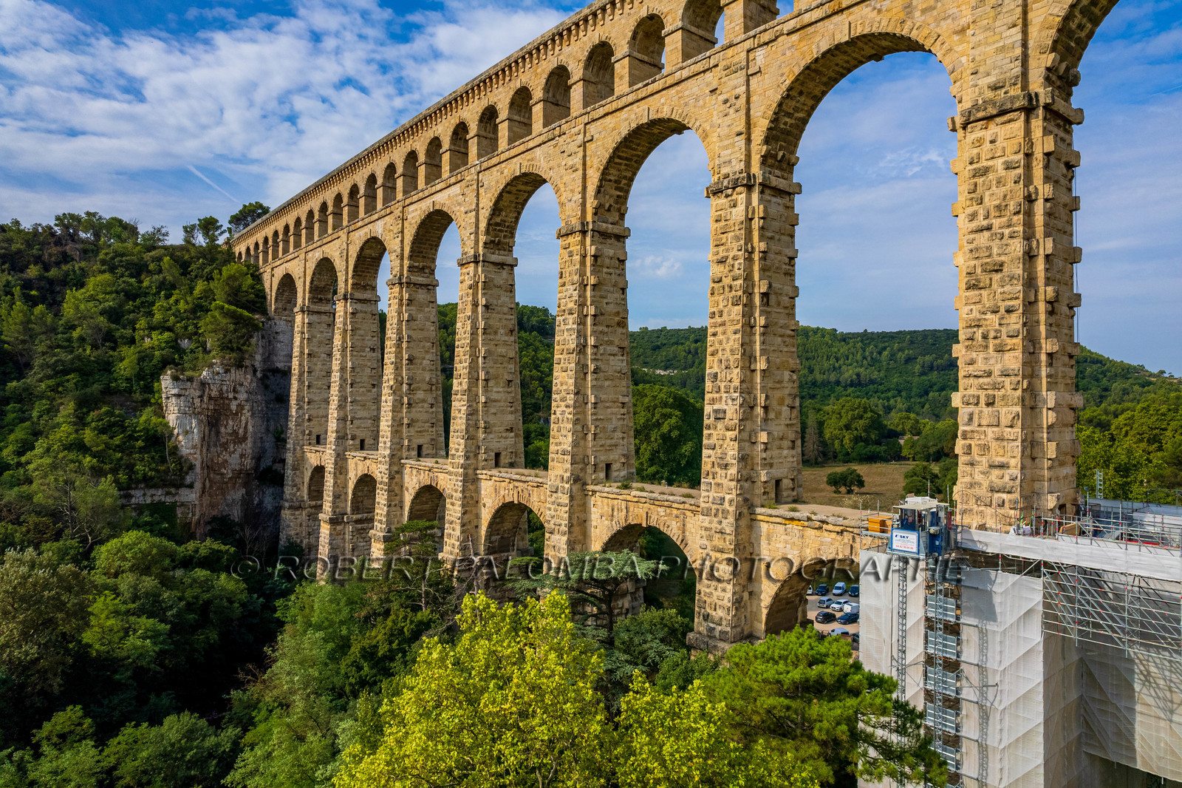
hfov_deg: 78.6
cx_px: 591
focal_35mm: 22
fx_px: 722
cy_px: 394
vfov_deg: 57.2
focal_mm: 8.4
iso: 100
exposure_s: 1/3200
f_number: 2.8
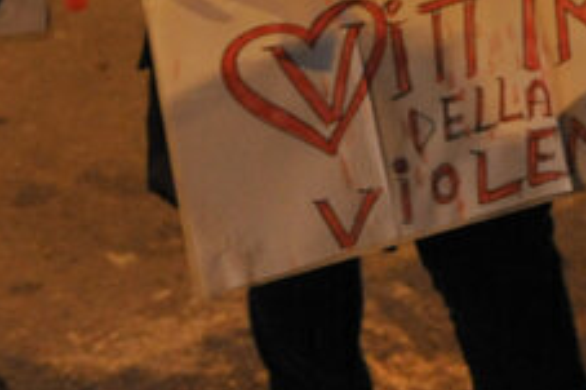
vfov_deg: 11.2
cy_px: -498
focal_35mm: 105
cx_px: 379
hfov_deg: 19.4
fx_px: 1708
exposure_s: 1/80
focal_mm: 22
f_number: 2.8
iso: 3200
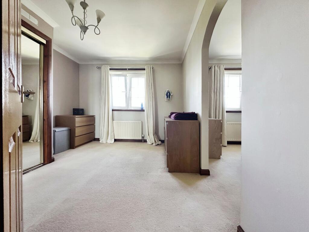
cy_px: 116
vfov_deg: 85.7
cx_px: 154
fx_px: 125
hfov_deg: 102.1
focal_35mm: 14
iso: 200
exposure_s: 1/99
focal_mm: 2.22
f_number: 2.2
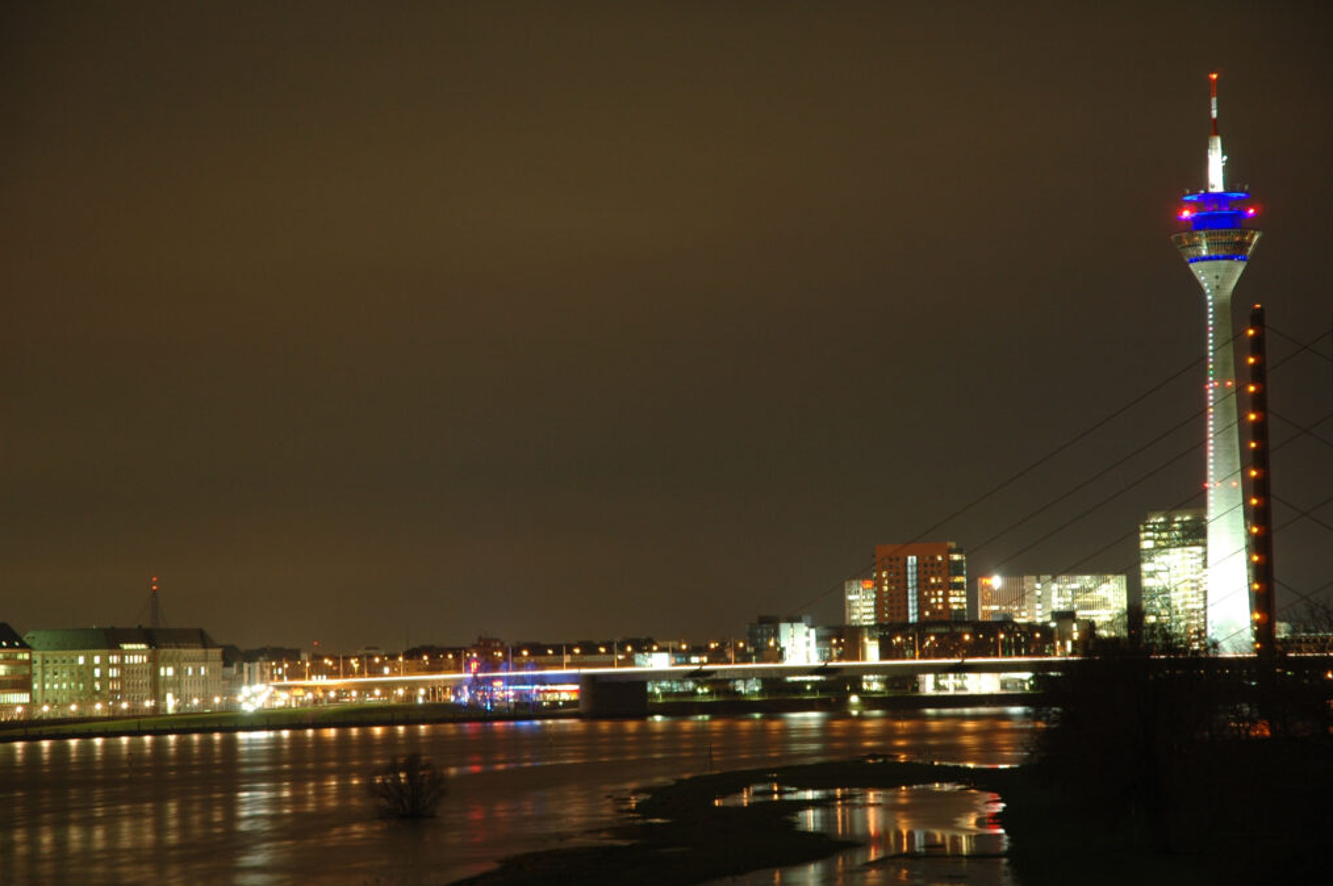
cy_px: 445
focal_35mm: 99
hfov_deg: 20.7
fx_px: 3644
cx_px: 672
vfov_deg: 13.9
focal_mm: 65
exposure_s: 8
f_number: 4.5
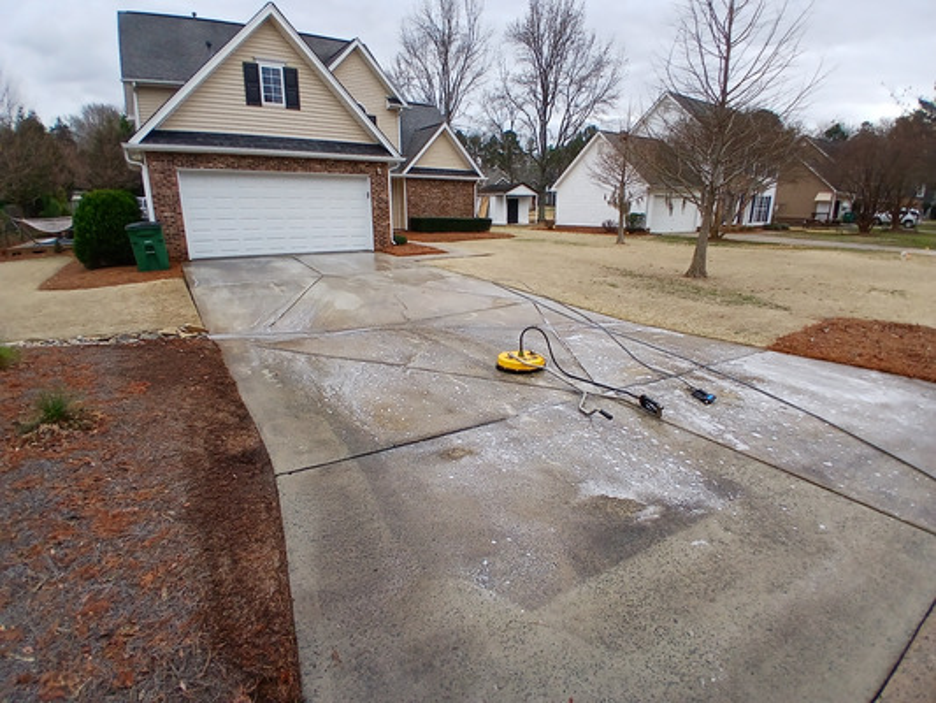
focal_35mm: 17
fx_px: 460
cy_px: 352
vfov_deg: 74.8
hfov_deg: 91.0
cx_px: 468
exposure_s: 1/441
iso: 50
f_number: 2.2
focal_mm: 1.4
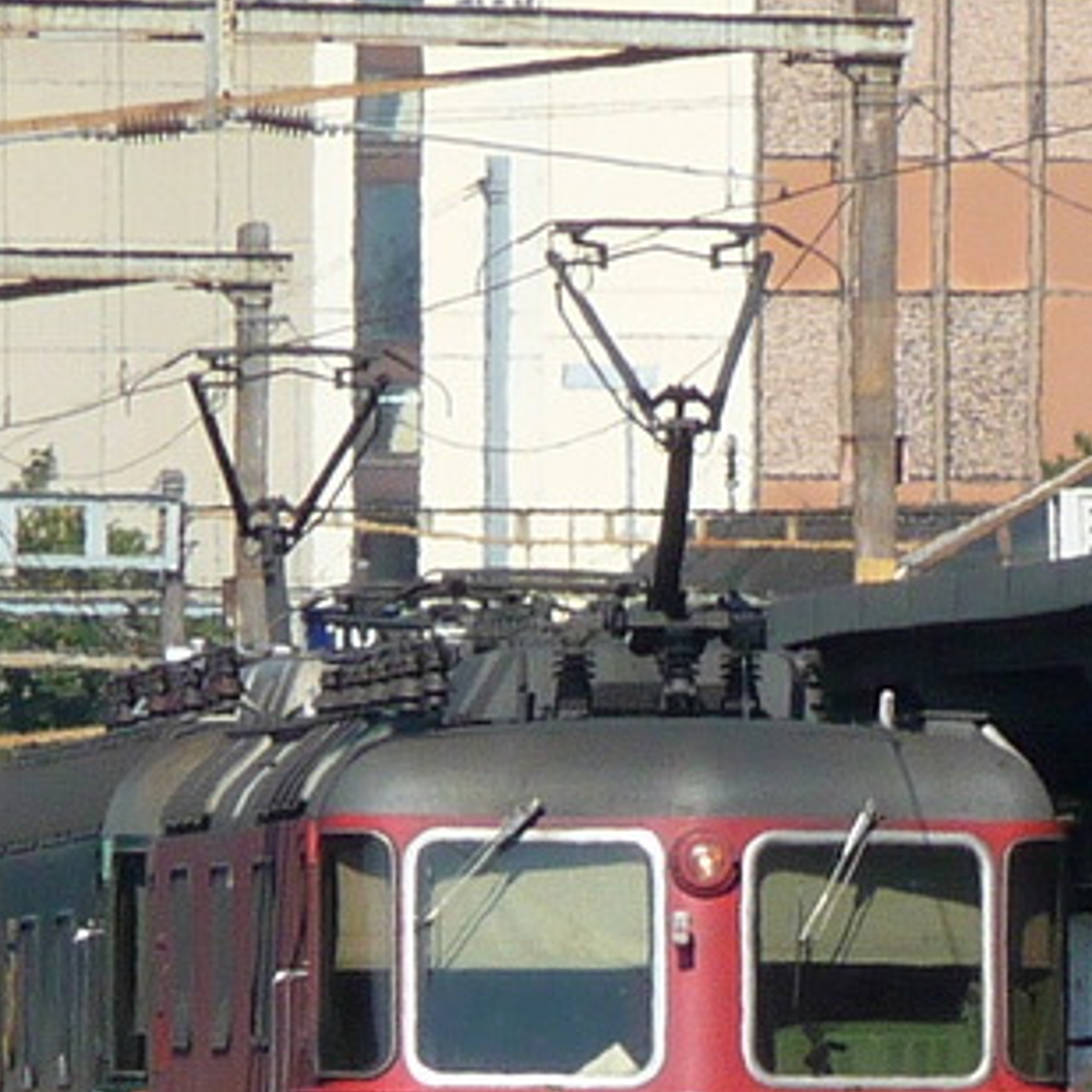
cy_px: 1018
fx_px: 28588
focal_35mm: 801
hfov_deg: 2.2
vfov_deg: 2.2
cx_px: 336
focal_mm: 47
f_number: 4.9
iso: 100
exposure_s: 1/640
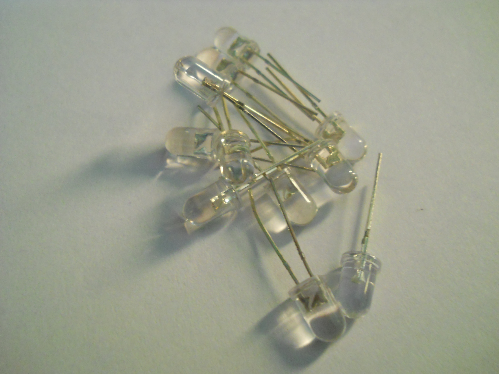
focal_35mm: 41
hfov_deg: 45.8
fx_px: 591
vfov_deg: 35.1
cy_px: 187
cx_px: 250
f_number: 3.1
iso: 400
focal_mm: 6.72
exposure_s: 1/8
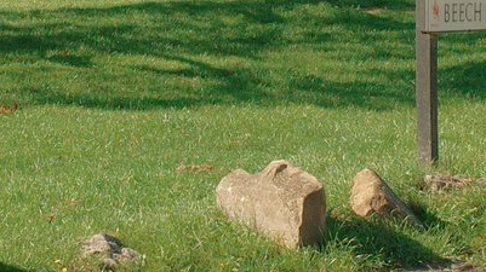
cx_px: 160
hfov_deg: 11.0
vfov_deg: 6.1
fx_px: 2524
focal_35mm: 196
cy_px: -196
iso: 200
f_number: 5.6
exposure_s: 1/800
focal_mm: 18.3
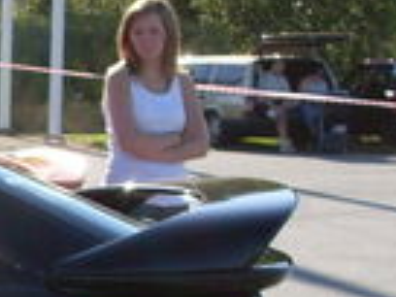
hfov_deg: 6.7
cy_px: 408
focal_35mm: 282
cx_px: -469
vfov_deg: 5.2
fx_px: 3226
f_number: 3.4
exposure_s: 1/750
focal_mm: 9.9
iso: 80
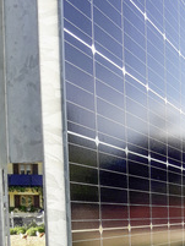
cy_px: 272
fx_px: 541
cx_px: 158
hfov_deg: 19.1
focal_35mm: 76
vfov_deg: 24.0
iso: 40
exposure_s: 1/331
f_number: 1.9
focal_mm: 3.7
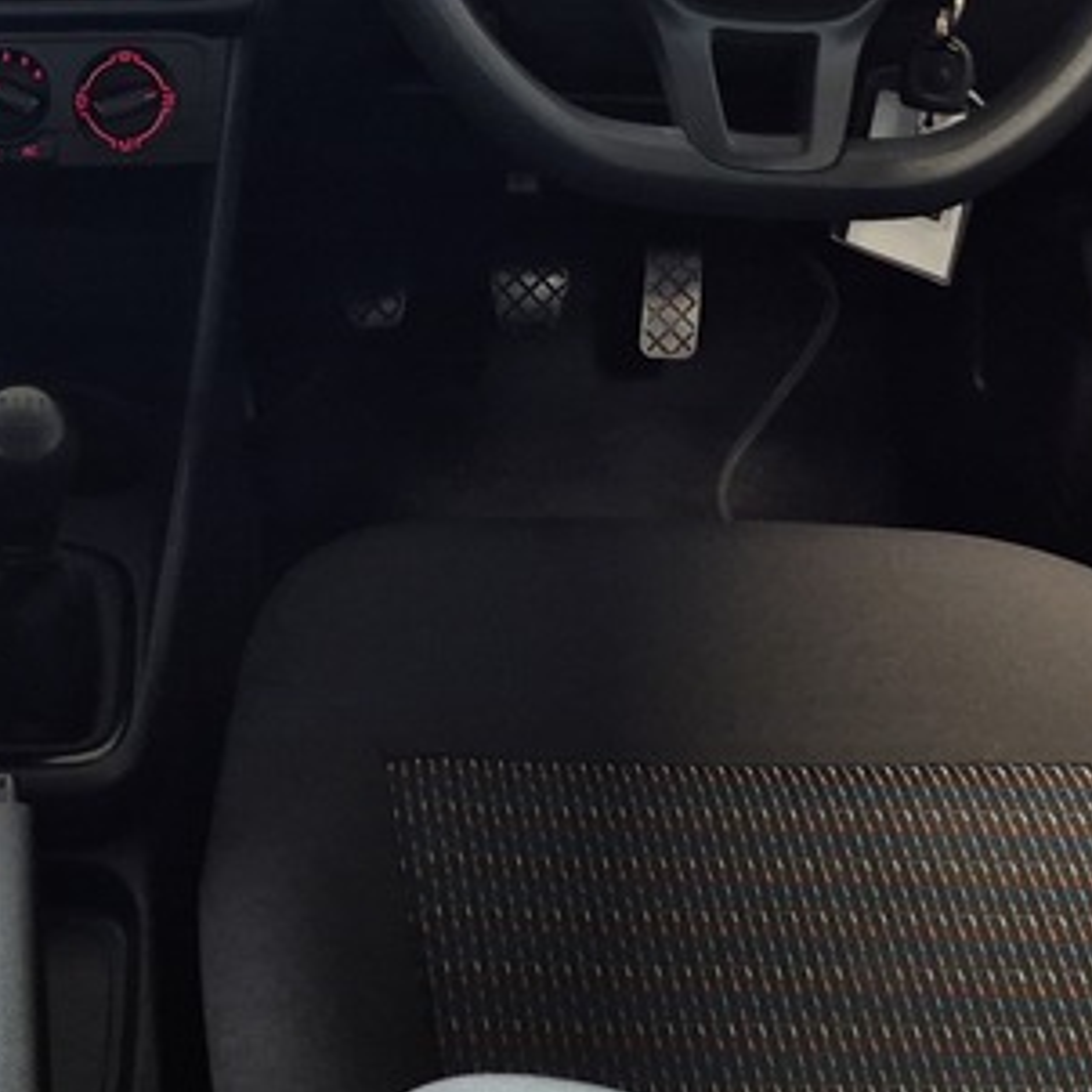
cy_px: -235
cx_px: 11
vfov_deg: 22.9
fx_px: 2463
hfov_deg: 24.0
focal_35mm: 69
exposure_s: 1/100
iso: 160
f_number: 1.8
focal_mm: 5.4
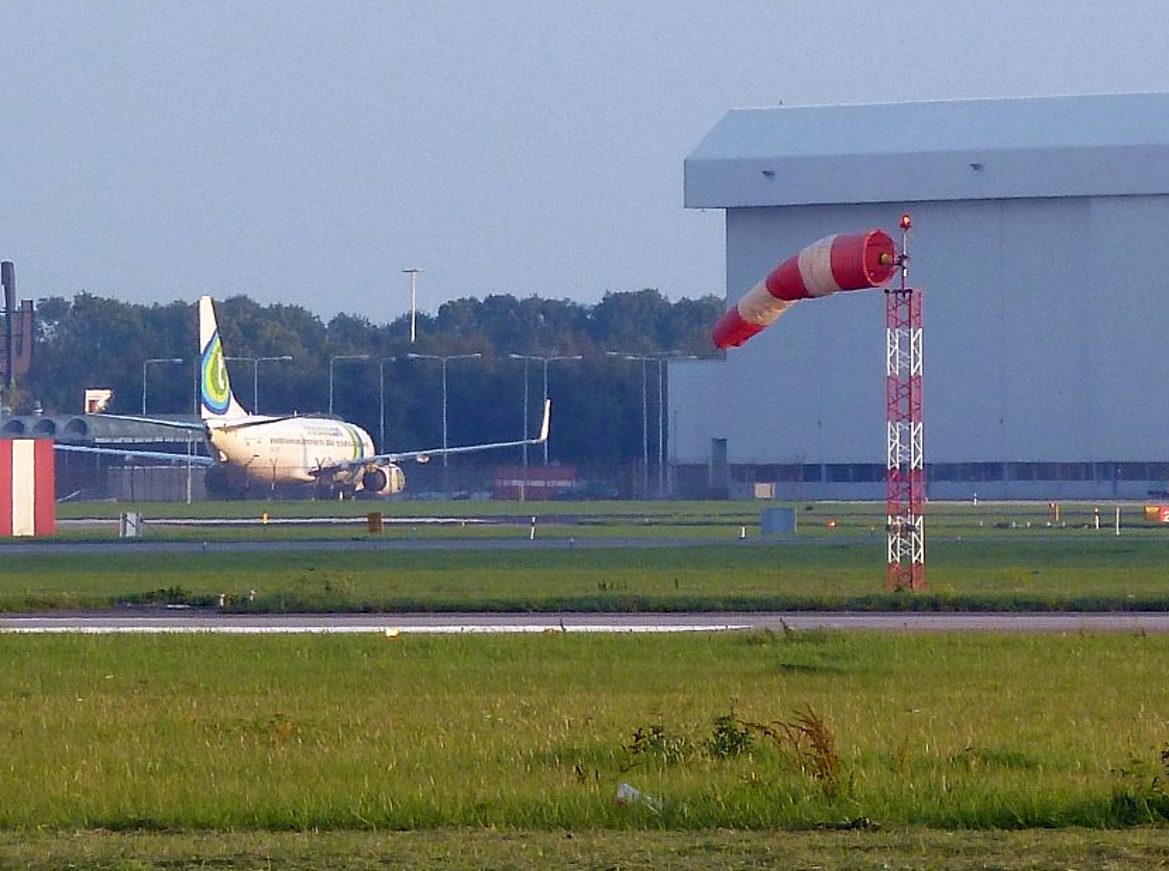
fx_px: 25981
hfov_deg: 2.6
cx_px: 563
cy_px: 386
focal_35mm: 771
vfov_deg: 1.9
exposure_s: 1/125
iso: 125
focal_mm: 49.2
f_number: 4.9
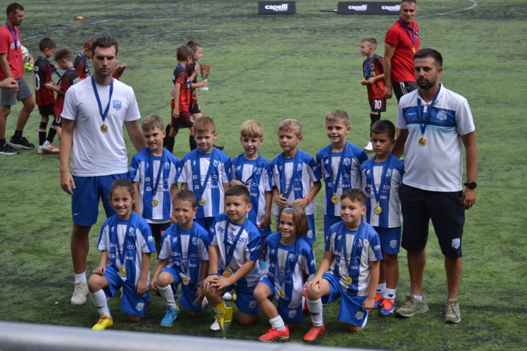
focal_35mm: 82
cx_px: 264
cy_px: 176
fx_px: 1208
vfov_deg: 16.6
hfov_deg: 24.6
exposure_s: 1/500
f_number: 4
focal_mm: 55
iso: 100
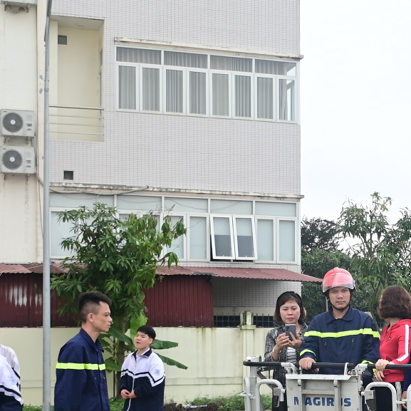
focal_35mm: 87
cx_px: 443
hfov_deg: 19.2
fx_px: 1169
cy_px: 361
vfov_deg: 19.6
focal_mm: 20
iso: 160
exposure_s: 1/200
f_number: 3.5
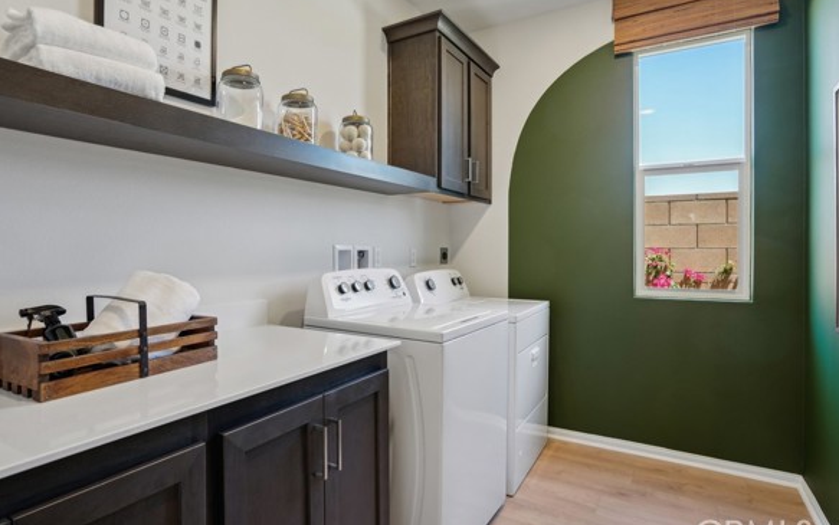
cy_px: 247
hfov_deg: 87.8
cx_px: 391
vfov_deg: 62.2
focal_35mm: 19
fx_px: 435
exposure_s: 1/25
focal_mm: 17
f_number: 7.1
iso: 400
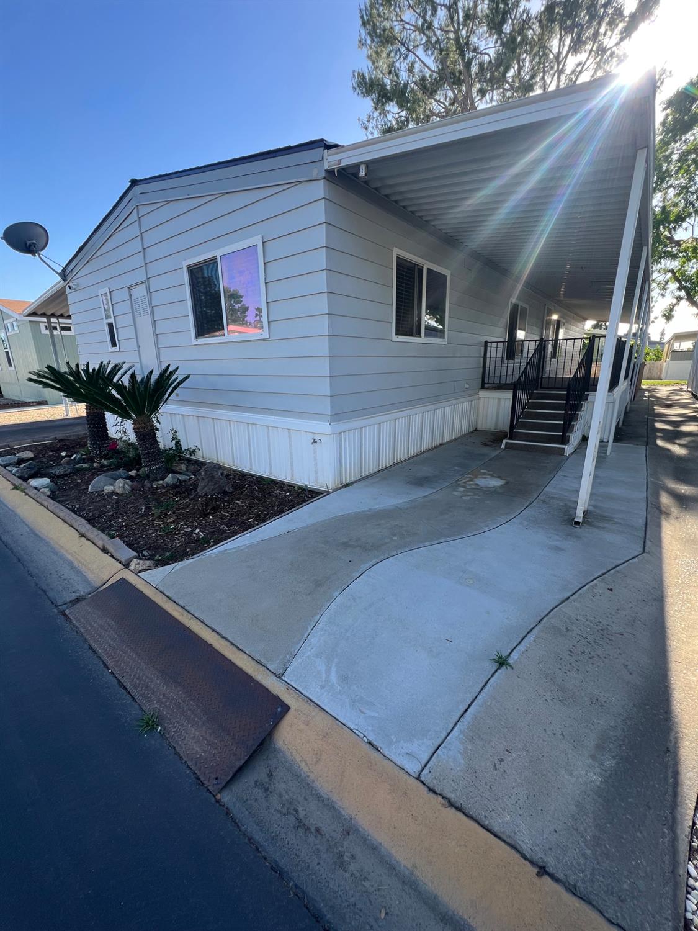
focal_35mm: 13
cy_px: 466
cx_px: 349
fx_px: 350
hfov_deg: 89.9
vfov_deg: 106.2
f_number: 1.8
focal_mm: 1.57
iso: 32
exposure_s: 1/310
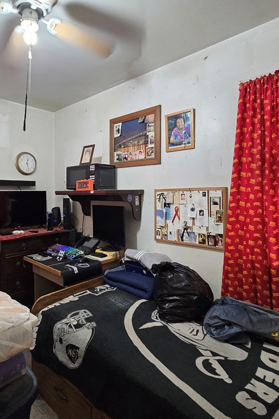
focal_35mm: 19
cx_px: 104
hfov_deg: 63.6
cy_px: 201
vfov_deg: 86.9
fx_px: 221
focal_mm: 2.2
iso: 500
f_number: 2.2
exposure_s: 1/60
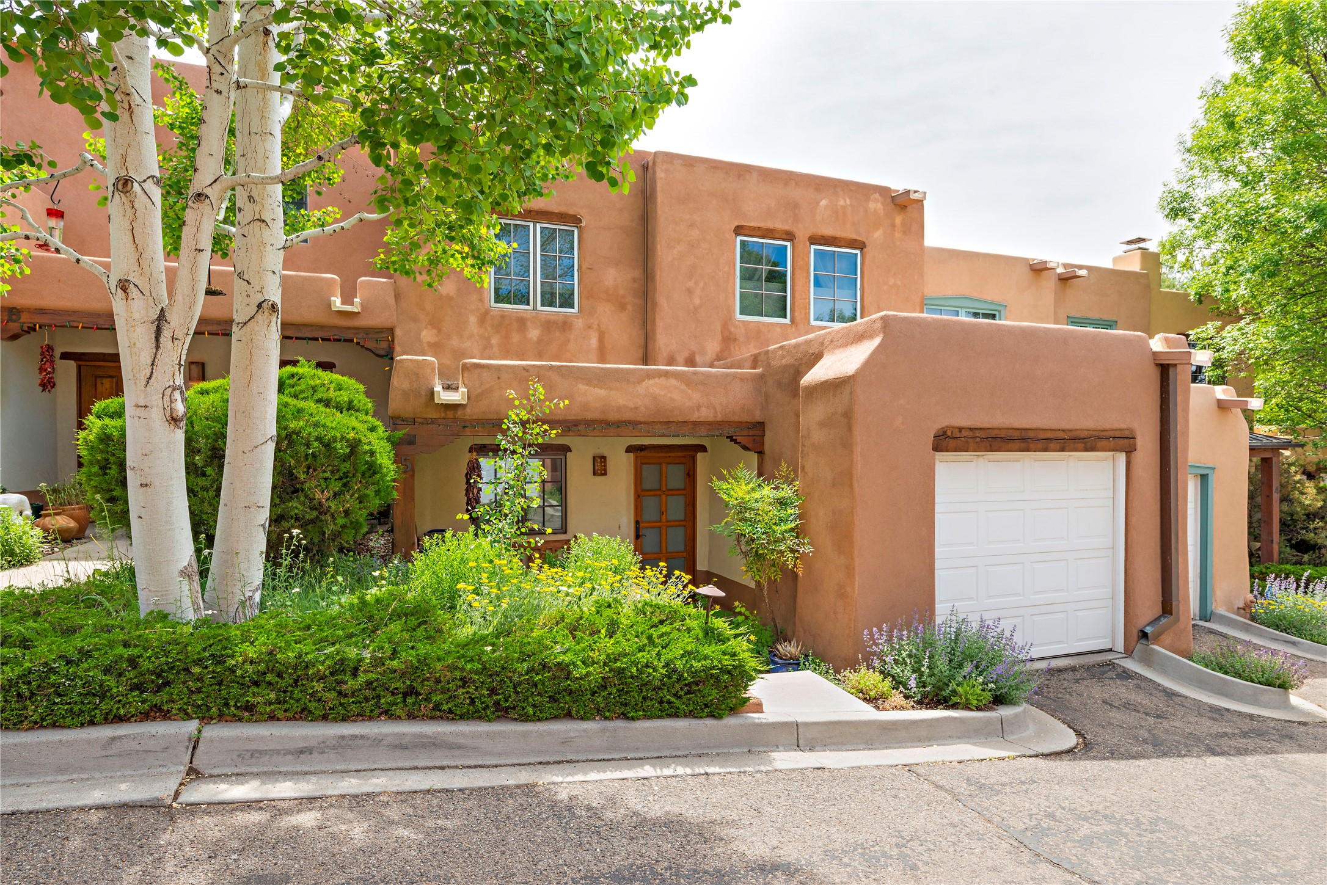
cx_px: 664
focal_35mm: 18
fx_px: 664
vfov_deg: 67.4
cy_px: 442
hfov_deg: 90.0
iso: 140
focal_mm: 18
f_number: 11
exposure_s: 1/45
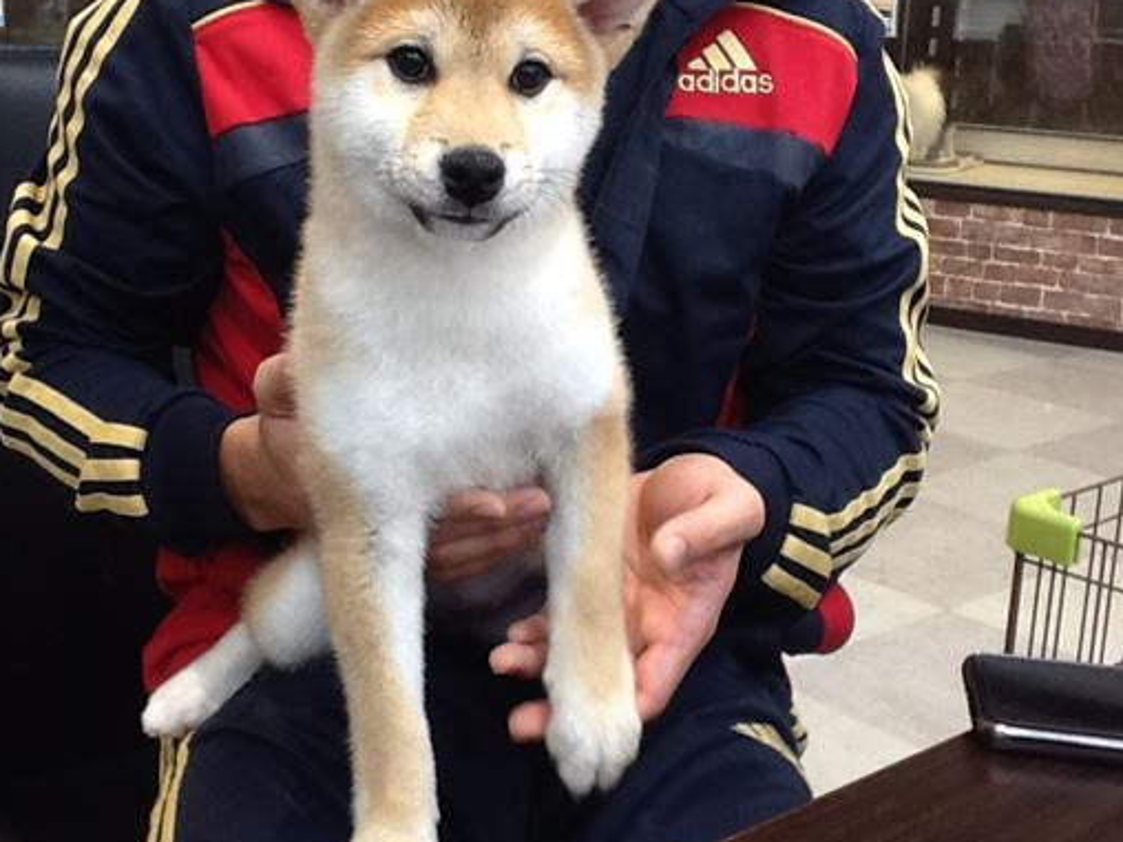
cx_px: 480
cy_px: 365
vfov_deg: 28.0
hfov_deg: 36.7
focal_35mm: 52
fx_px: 1687
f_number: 2.4
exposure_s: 1/30
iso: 64
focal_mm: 2.03
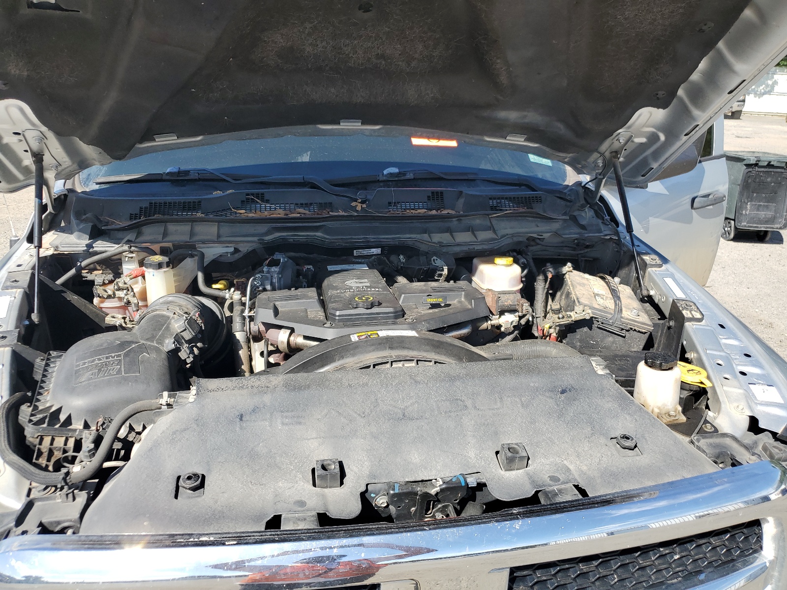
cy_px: 295
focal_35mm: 26
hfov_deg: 67.3
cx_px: 394
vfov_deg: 53.1
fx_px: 591
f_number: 1.5
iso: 50
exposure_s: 1/1429
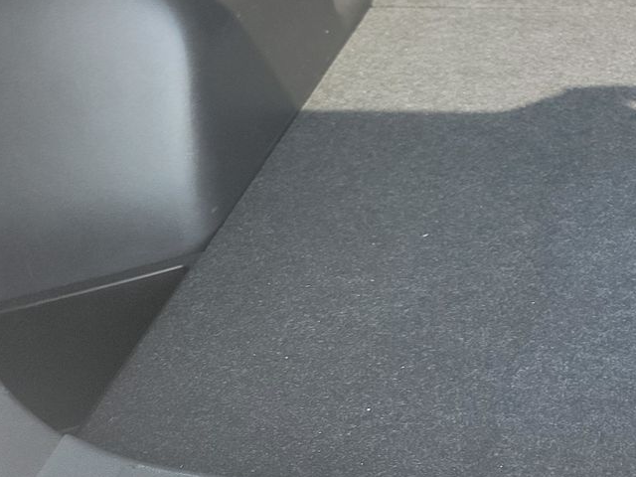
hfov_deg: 27.7
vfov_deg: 23.9
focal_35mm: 60
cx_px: 789
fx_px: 1102
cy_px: 68
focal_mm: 6.7
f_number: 1.8
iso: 63
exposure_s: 1/59
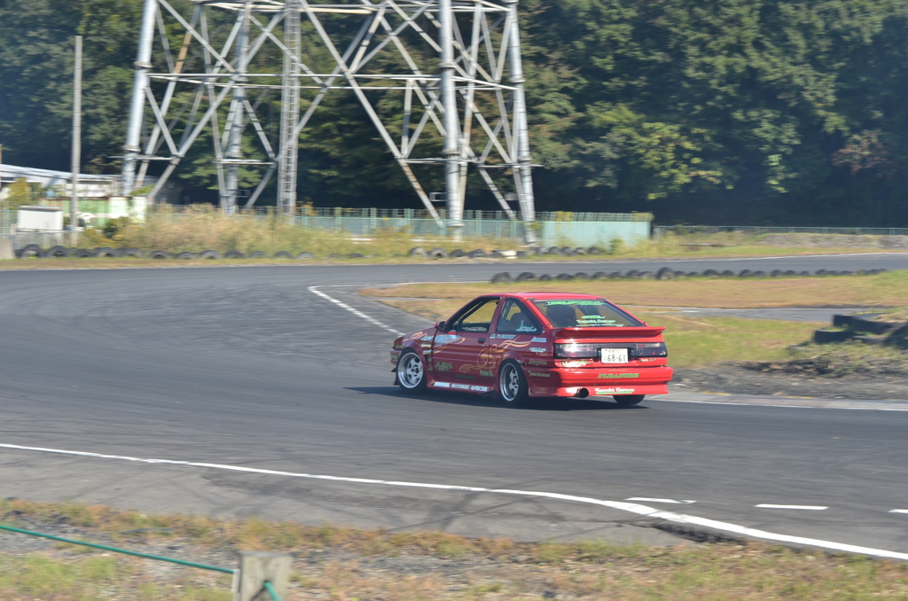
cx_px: 454
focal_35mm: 105
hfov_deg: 19.5
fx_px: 2643
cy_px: 300
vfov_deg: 13.0
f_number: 10
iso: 200
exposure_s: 1/250
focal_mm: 70
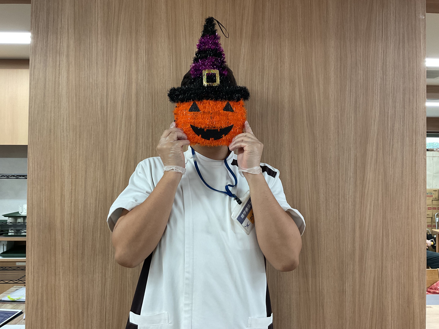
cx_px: 220
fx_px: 368
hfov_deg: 61.7
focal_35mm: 29
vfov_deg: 48.2
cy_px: 164
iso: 100
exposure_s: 1/60
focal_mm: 3
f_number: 1.8
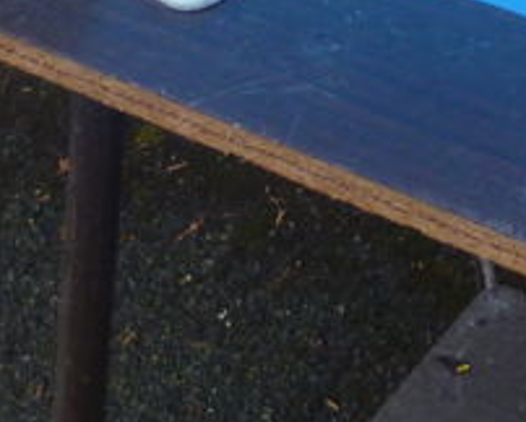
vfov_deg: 10.4
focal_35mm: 135
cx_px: 713
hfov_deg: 13.6
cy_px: -451
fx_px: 2104
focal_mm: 5
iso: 100
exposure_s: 1/320
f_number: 3.1
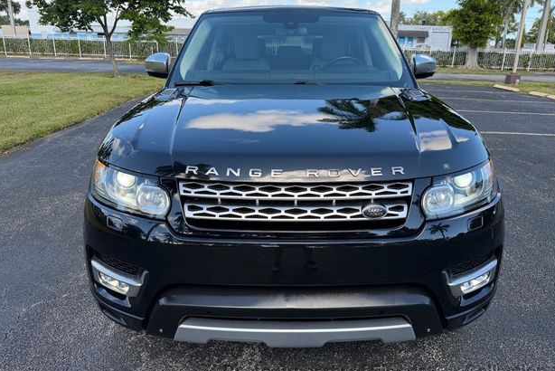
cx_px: 287
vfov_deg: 49.6
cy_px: 174
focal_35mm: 26
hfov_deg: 69.3
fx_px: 401
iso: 100
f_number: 1.78
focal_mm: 6.76
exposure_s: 1/1046
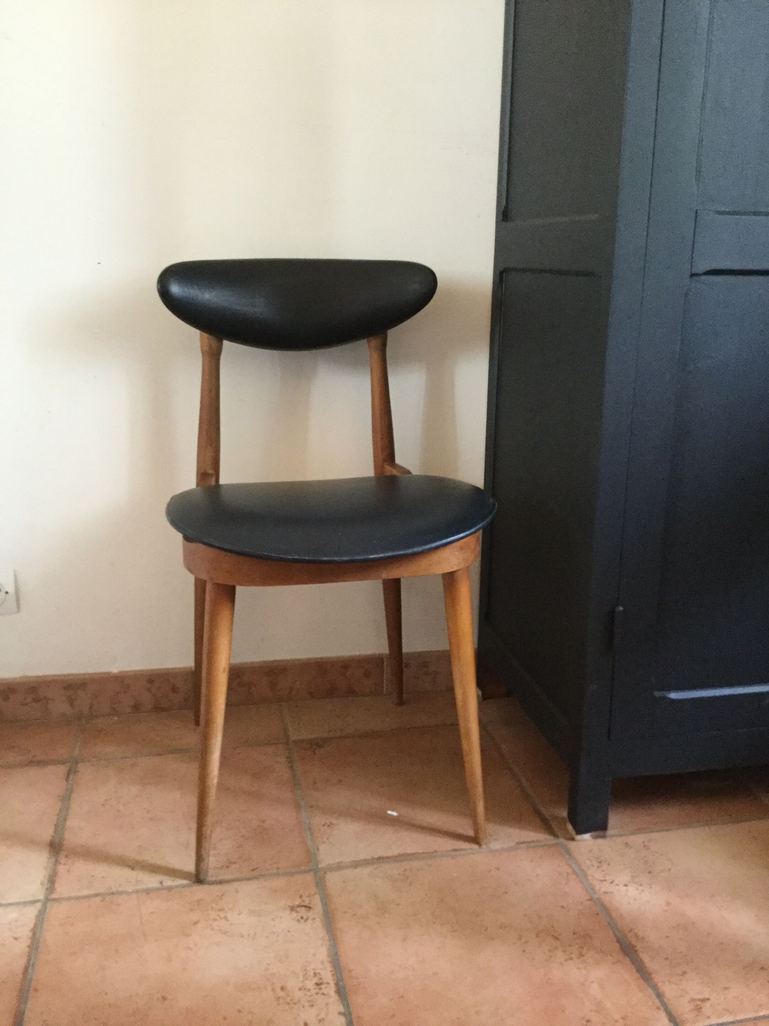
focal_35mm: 31
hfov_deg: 45.4
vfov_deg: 58.4
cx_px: 384
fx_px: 918
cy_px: 513
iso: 250
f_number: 2.4
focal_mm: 3.3
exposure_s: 1/17
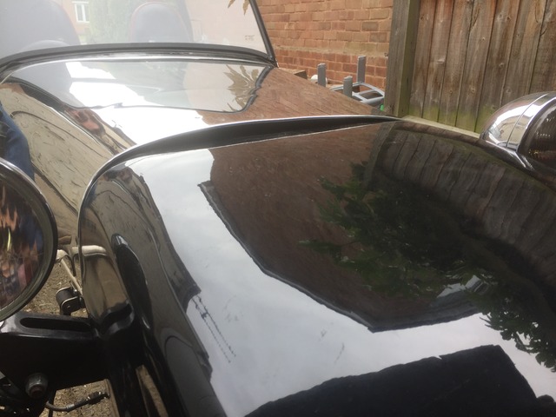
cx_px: 278
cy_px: 208
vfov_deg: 48.2
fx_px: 466
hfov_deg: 61.7
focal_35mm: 29
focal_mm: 4.15
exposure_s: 1/252
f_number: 2.2
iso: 32
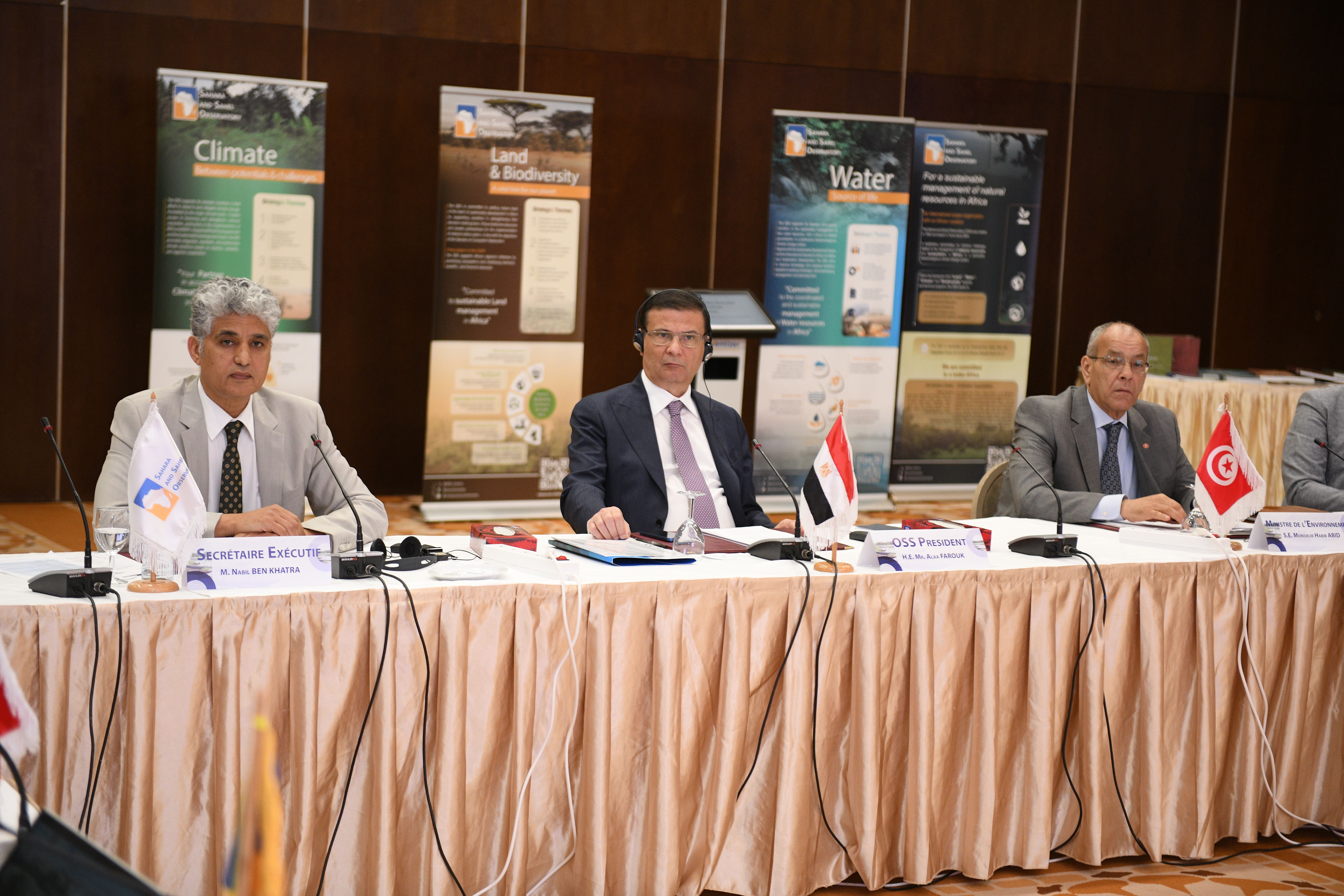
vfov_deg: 19.5
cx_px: 672
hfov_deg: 28.8
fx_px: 2613
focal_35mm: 70
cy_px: 448
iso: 1600
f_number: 3.2
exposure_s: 1/125
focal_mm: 70
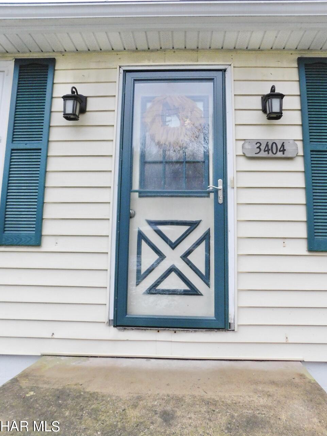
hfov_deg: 51.3
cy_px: 203
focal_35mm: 27
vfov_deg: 65.3
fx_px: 340
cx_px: 173
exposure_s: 1/80
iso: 400
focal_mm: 4.1
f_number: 3
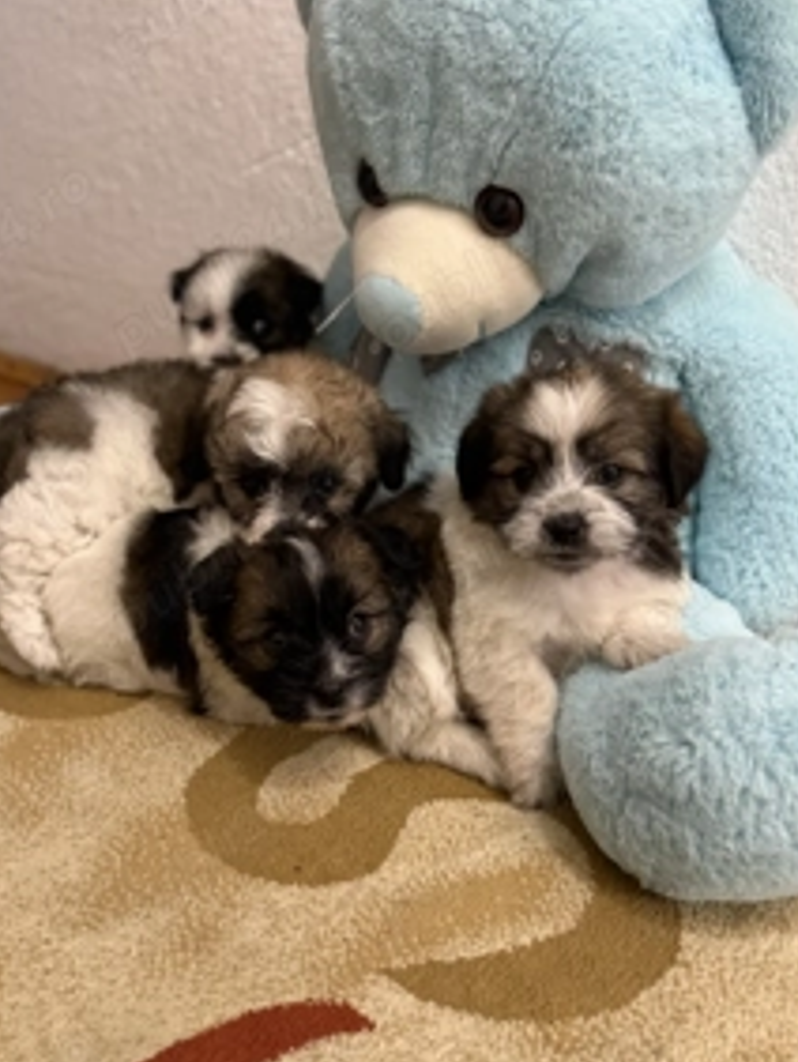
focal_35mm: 34
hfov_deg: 41.8
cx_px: 365
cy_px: 610
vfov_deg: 53.7
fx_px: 1043
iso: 320
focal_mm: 6.76
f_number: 1.78
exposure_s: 1/50
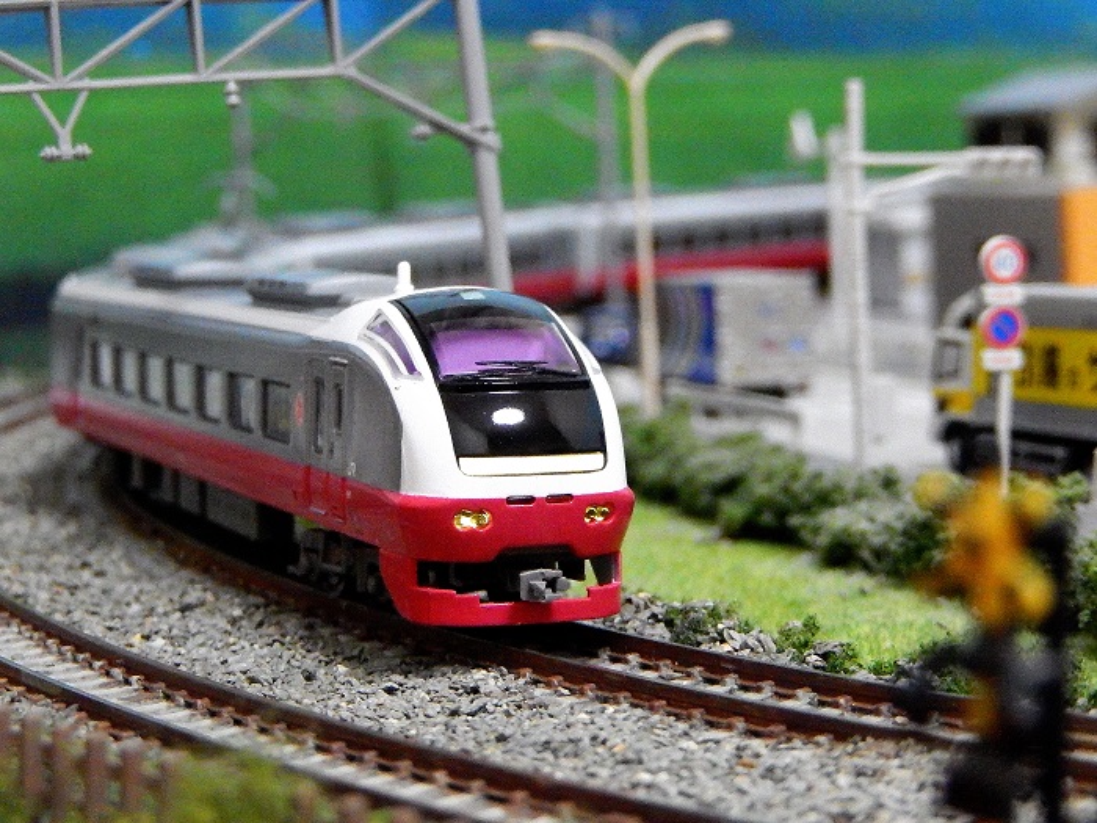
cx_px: 548
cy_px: 412
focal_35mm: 95
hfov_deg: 20.7
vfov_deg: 15.6
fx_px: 3011
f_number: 5.2
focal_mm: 17
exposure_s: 1/30
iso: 3200
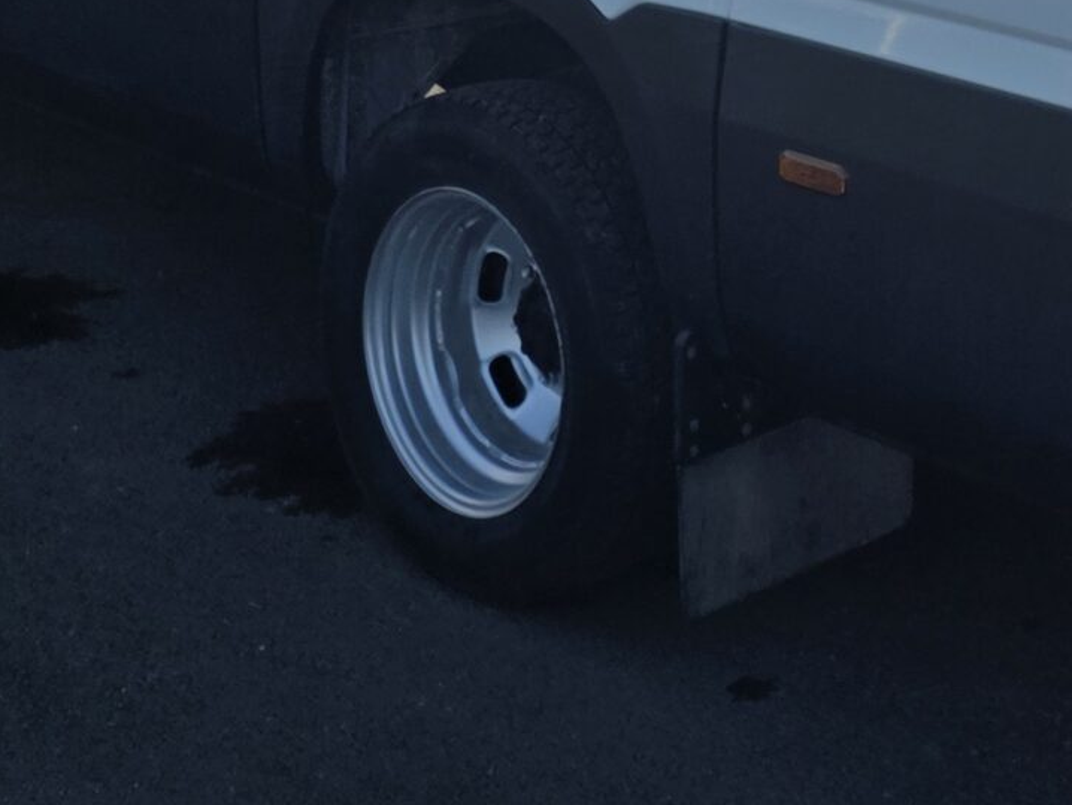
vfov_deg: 16.6
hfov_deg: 23.1
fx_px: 2540
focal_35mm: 82
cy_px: -354
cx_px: 1000
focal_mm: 6.25
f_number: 1.7
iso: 50
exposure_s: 1/7944
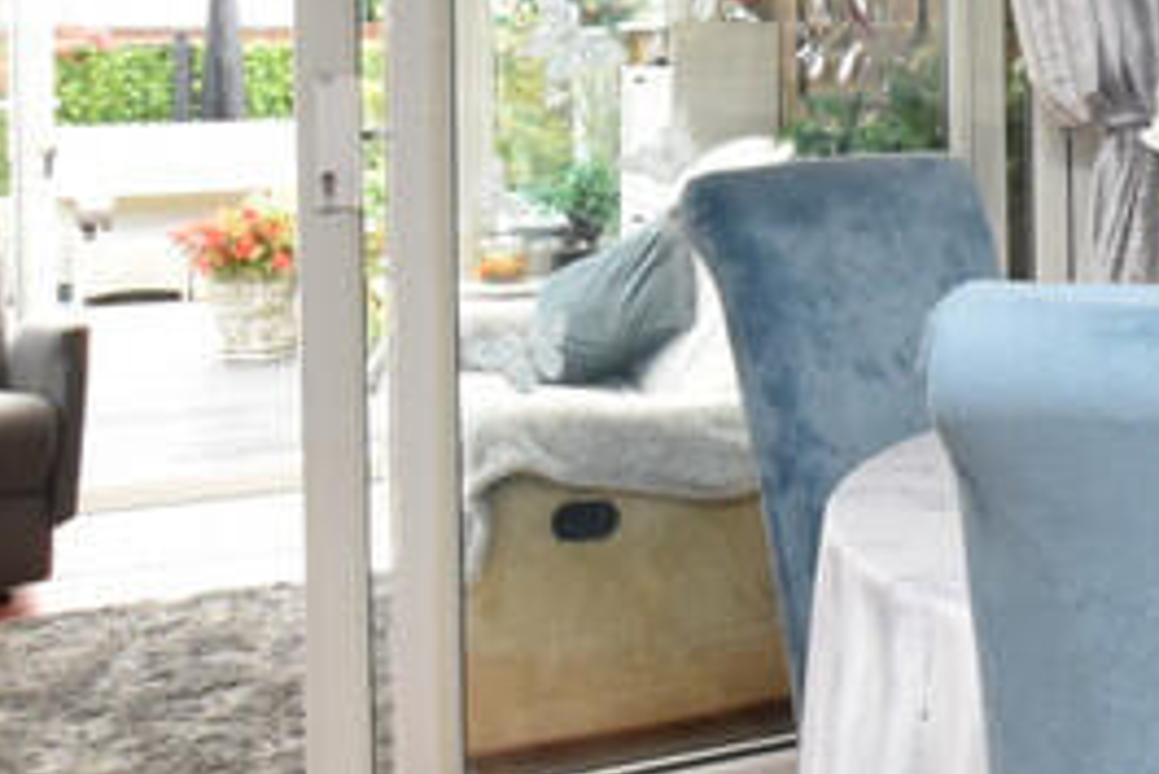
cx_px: 1286
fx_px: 1868
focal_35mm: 58
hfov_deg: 30.7
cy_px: -59
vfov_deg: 22.2
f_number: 10
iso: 1000
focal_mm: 10
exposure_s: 1/60
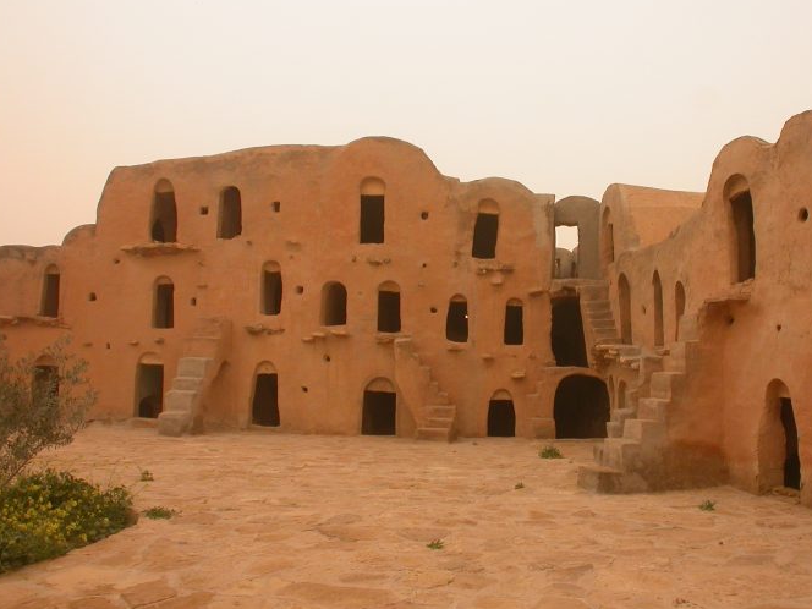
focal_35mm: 47
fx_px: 1102
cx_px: 477
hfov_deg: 40.3
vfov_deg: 30.9
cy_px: 314
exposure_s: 1/215
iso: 100
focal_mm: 8.2
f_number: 6
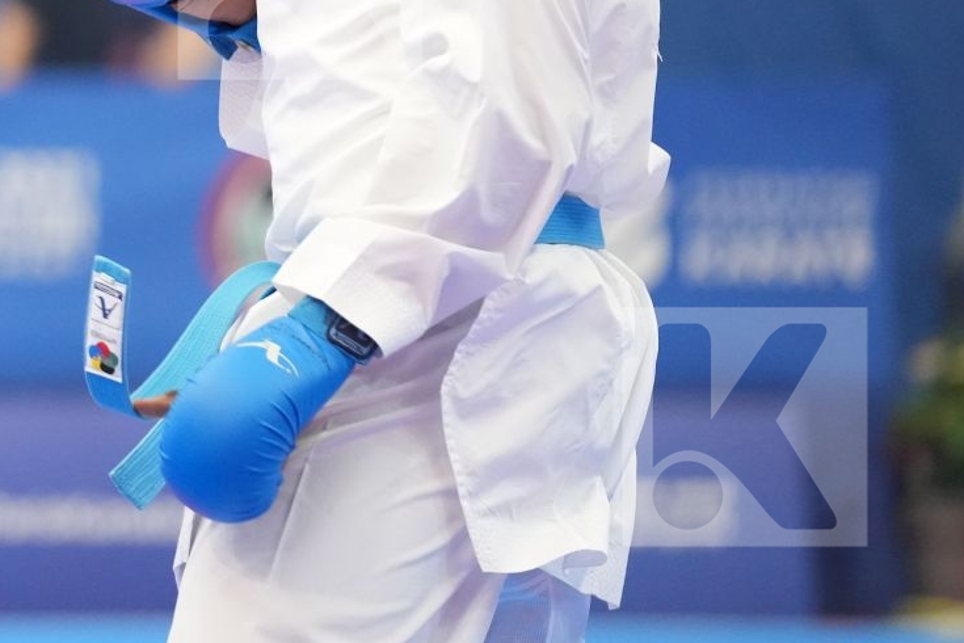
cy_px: -39
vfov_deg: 3.4
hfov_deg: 5.0
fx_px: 10951
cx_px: -144
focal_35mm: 409
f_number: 2.8
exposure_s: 1/1000
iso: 3200
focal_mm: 167
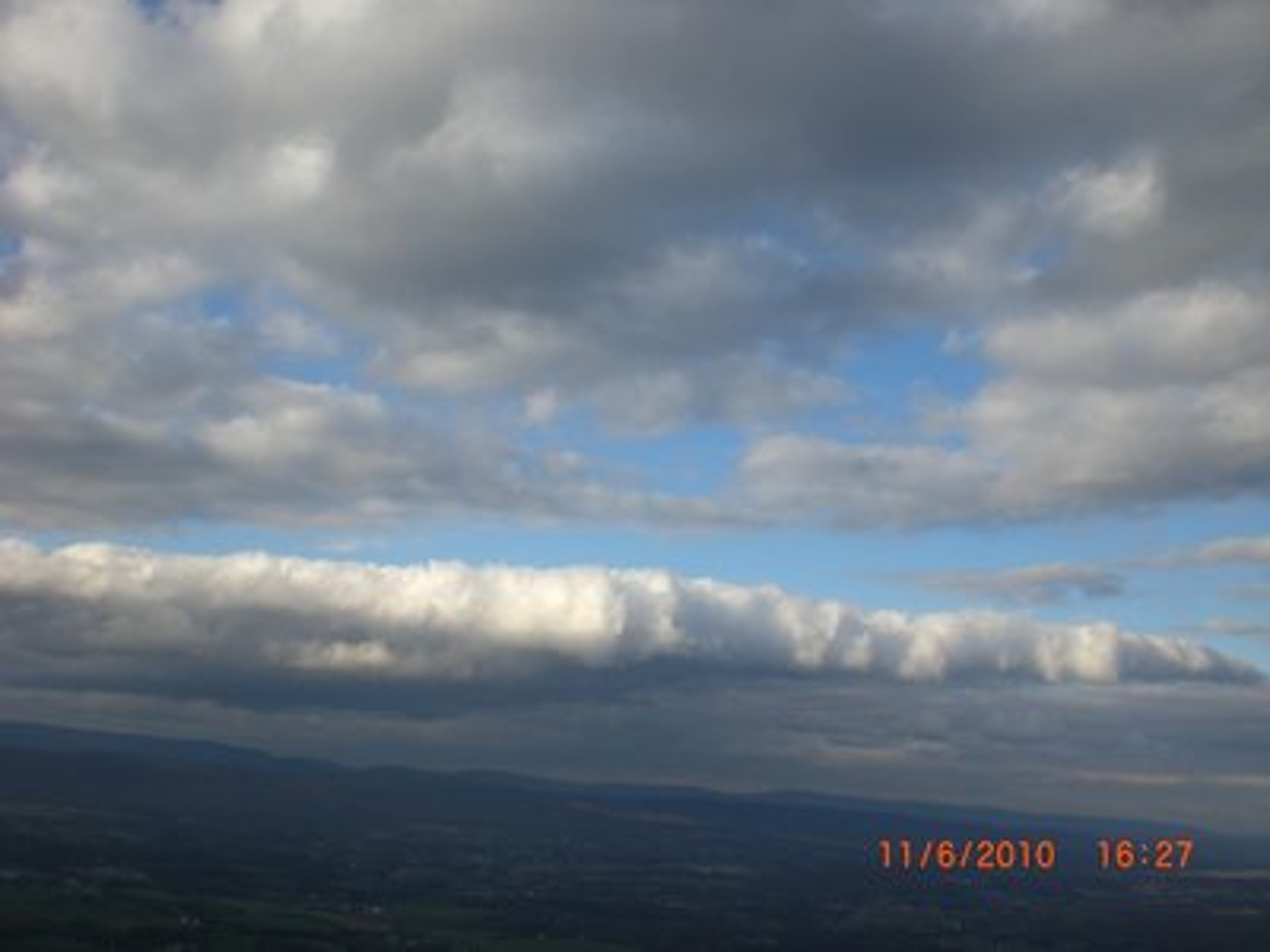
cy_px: 476
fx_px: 1394
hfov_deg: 49.0
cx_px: 635
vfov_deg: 37.7
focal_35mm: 38
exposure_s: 1/500
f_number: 4.4
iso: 50
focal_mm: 6.3
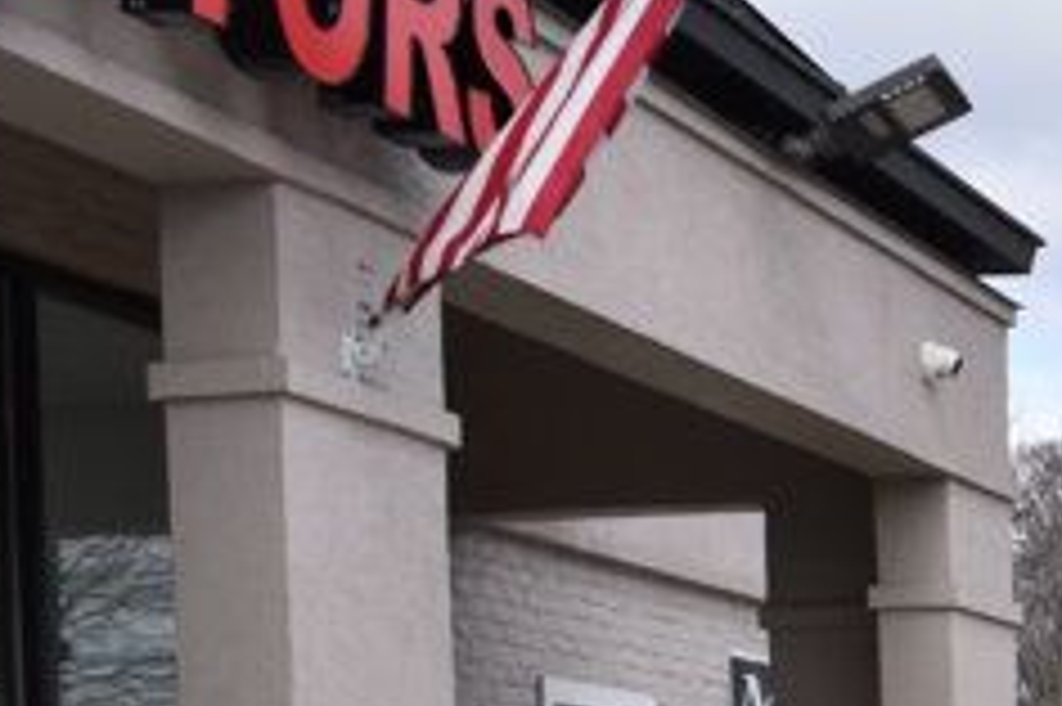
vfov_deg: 10.1
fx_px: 3832
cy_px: 1115
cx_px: 1876
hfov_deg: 14.1
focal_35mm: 130
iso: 200
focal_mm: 20
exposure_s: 1/500
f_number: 8
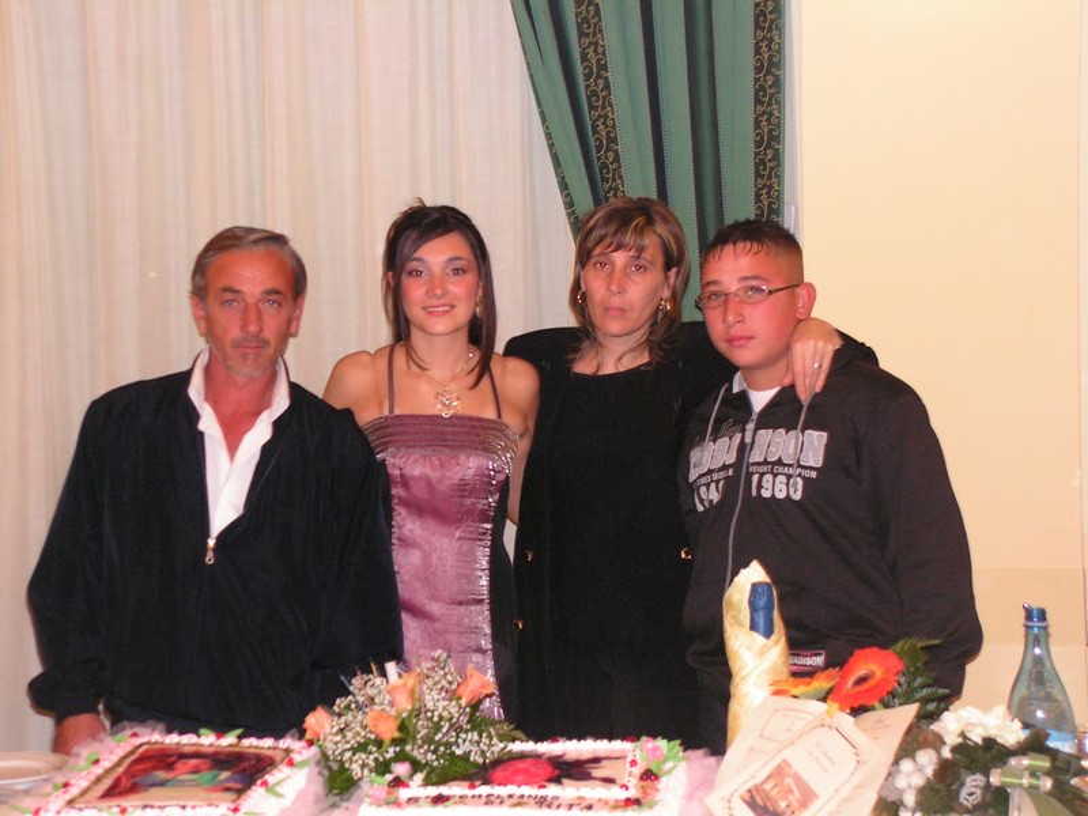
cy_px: 408
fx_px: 2326
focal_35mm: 74
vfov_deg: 19.9
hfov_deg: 26.3
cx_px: 544
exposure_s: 1/80
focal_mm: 12.4
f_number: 3.3
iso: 200
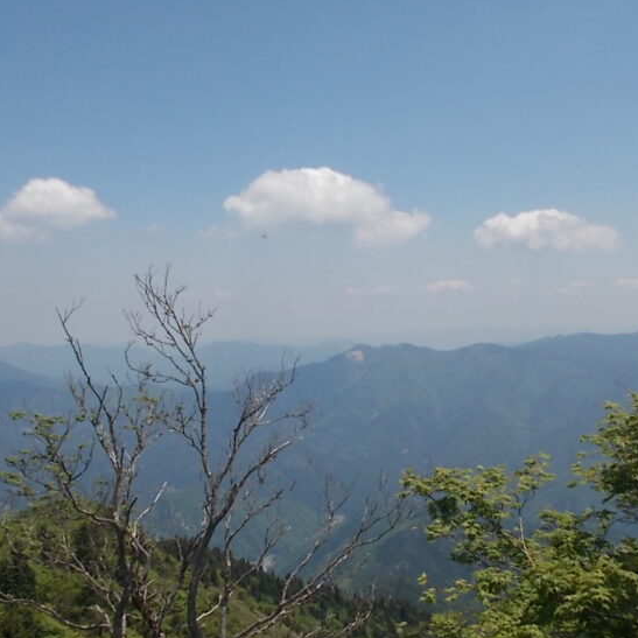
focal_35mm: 43
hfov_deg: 39.2
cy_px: 388
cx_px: 334
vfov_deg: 39.0
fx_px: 897
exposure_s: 1/250
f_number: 8
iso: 80
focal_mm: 4.6
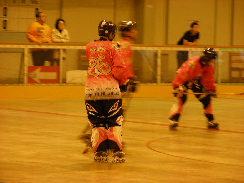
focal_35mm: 230
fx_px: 1621
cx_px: 122
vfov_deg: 6.5
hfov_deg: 8.6
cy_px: 92
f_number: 3.5
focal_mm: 38.3
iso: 200
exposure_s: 1/24.1
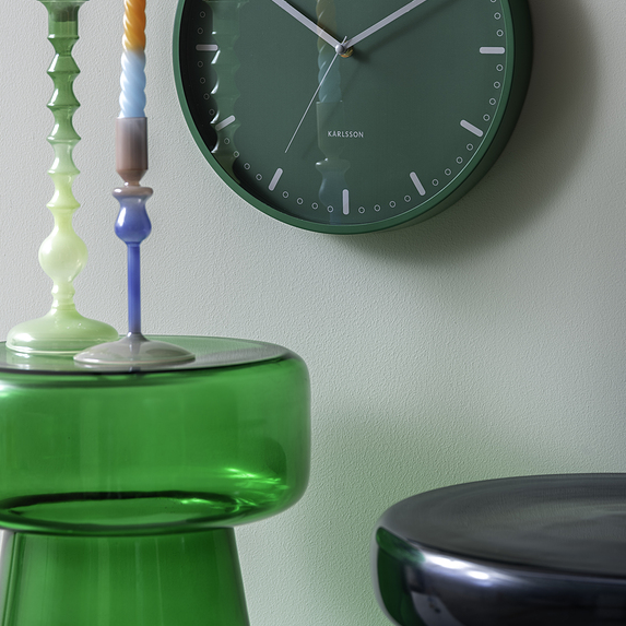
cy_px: 184
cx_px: 312
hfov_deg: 12.9
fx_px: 2762
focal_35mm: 135
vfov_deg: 12.9
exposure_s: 1/125
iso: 50
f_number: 5
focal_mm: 105
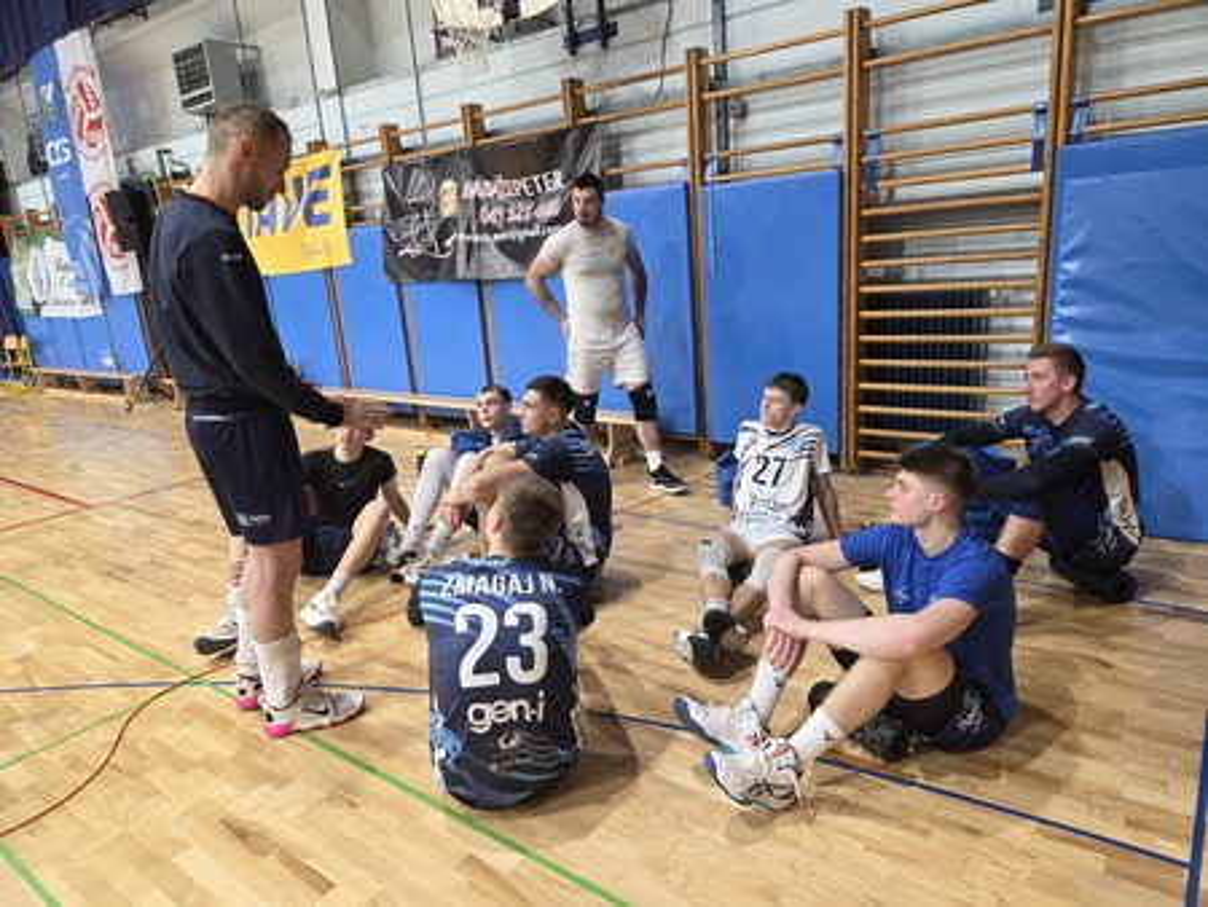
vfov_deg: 58.9
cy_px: 454
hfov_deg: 73.9
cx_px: 604
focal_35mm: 23
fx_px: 803
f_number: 1.8
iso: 200
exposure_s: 1/100
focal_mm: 5.4
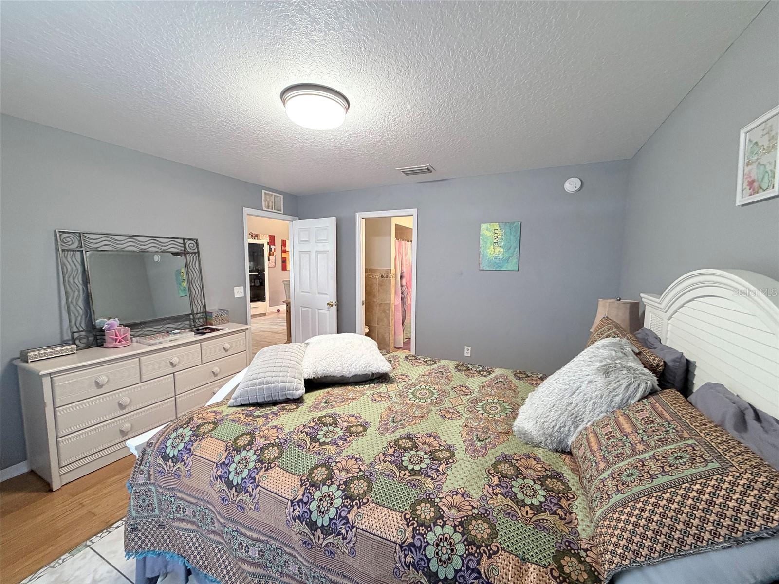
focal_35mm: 14
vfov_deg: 85.7
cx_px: 390
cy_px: 292
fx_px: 315
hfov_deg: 102.1
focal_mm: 2.22
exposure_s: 1/60
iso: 400
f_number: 2.2
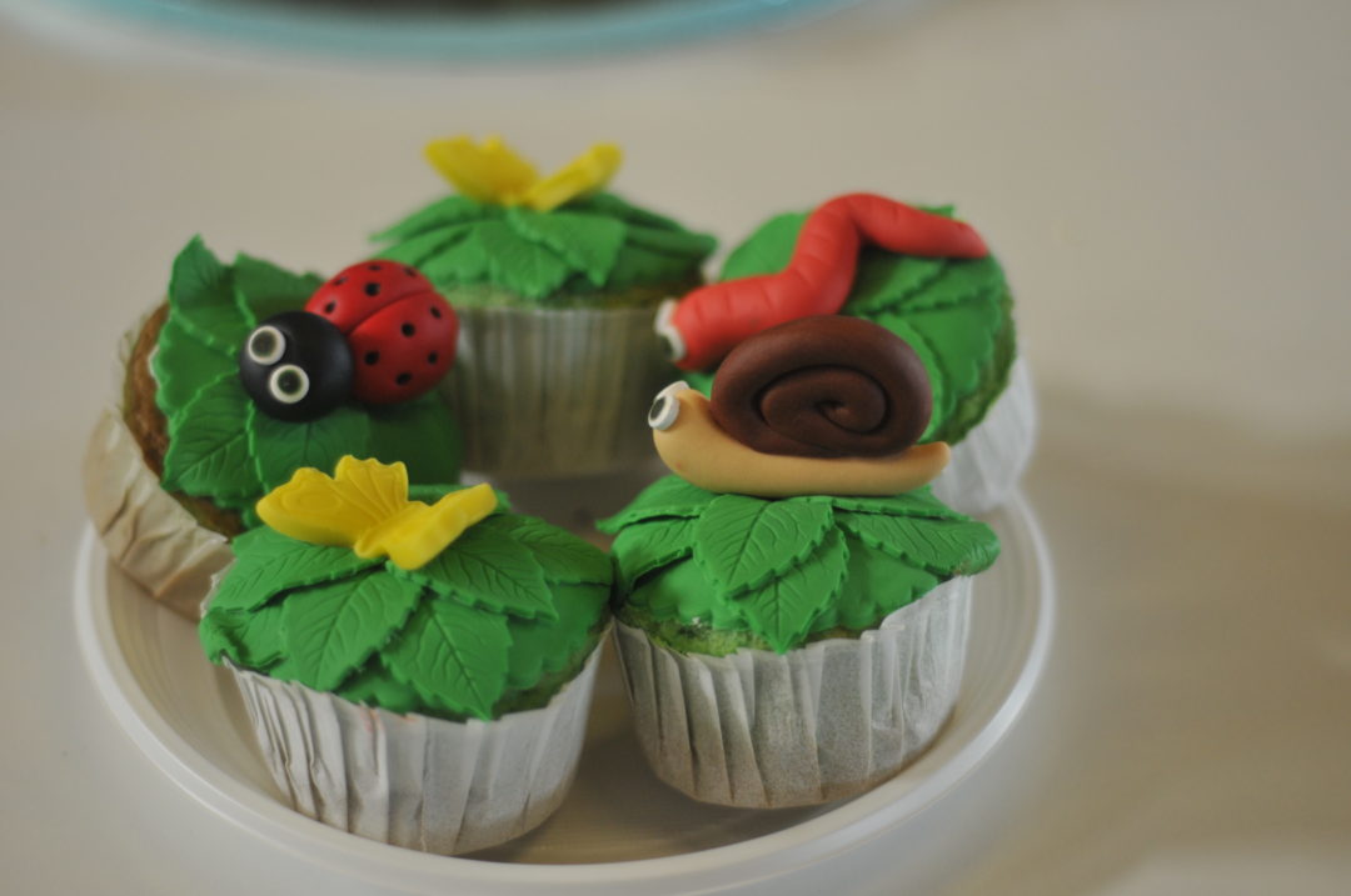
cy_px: 448
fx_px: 2811
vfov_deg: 18.1
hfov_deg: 27.0
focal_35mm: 75
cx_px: 676
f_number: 1.8
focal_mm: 50
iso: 400
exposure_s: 1/320
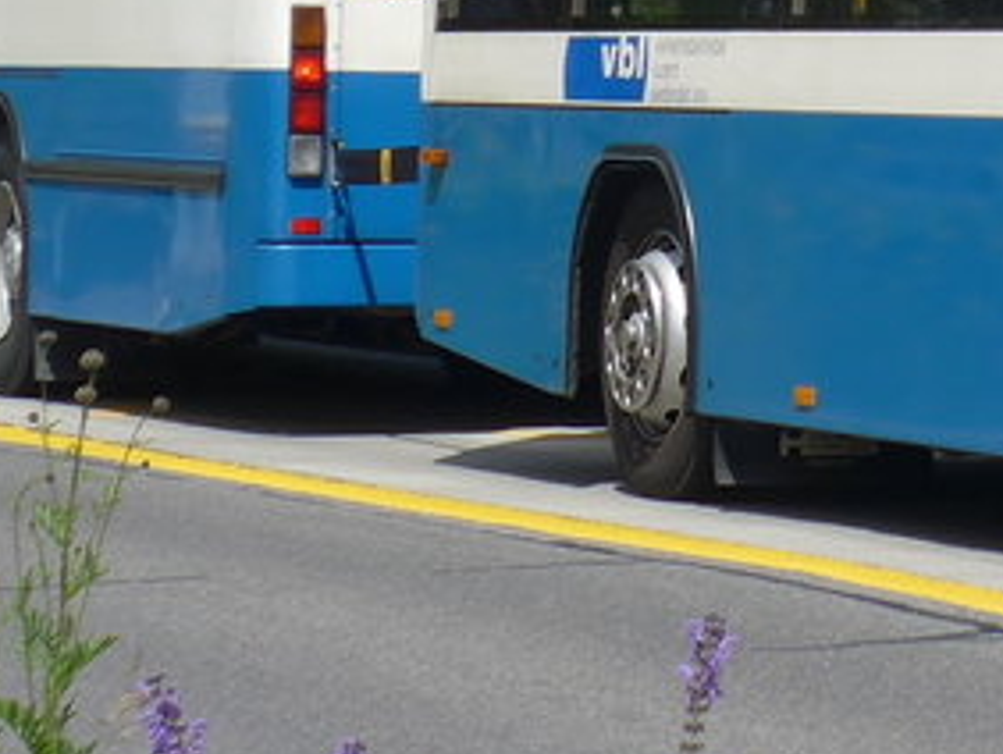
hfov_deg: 8.3
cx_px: 1430
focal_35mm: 234
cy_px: -612
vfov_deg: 6.2
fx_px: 6786
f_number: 3.4
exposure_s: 1/1000
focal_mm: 11.3
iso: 80
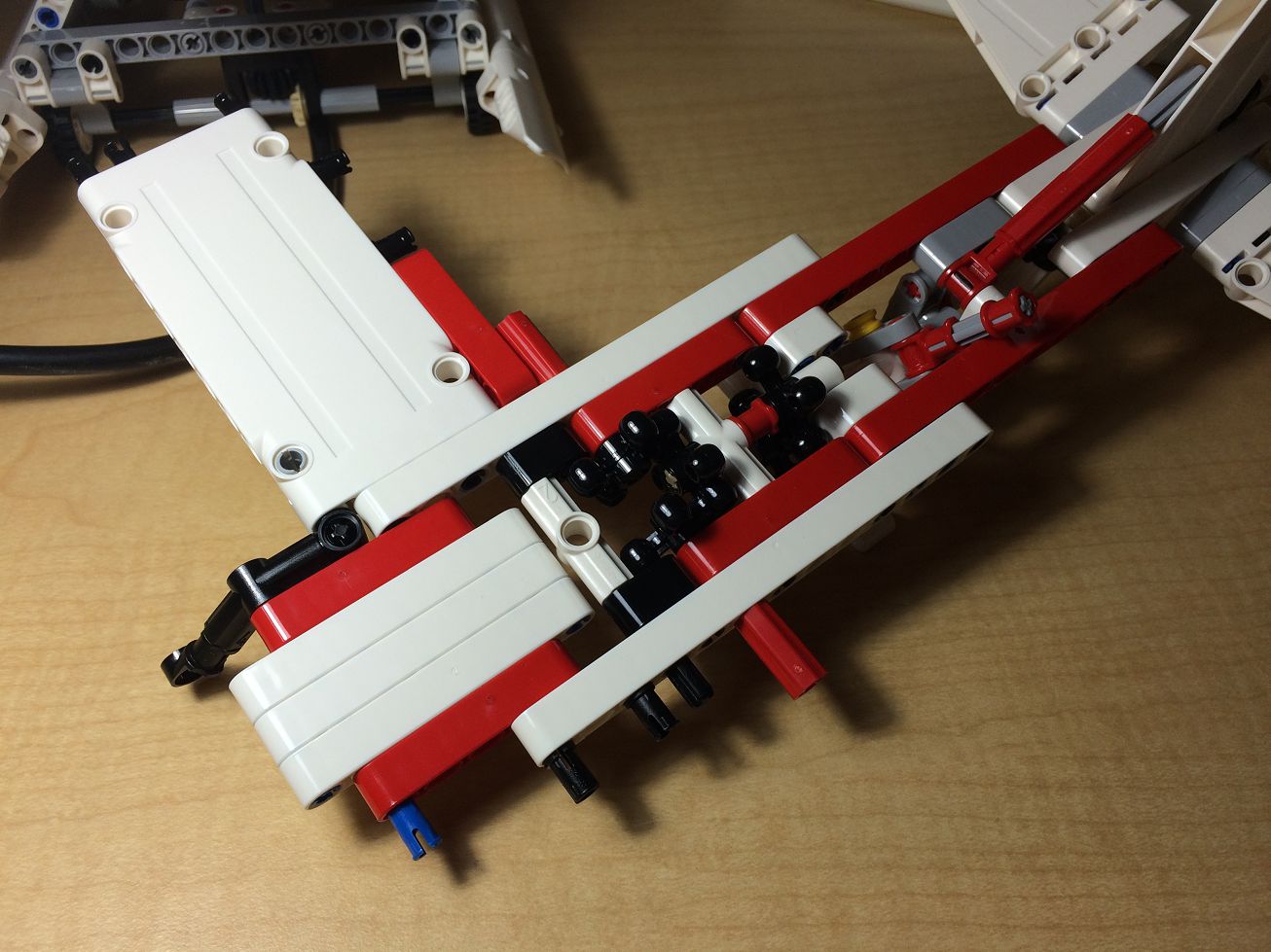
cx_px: 636
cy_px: 476
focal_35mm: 29
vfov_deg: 48.2
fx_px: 1065
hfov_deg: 61.7
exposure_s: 1/120
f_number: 2.2
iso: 32
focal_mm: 4.15
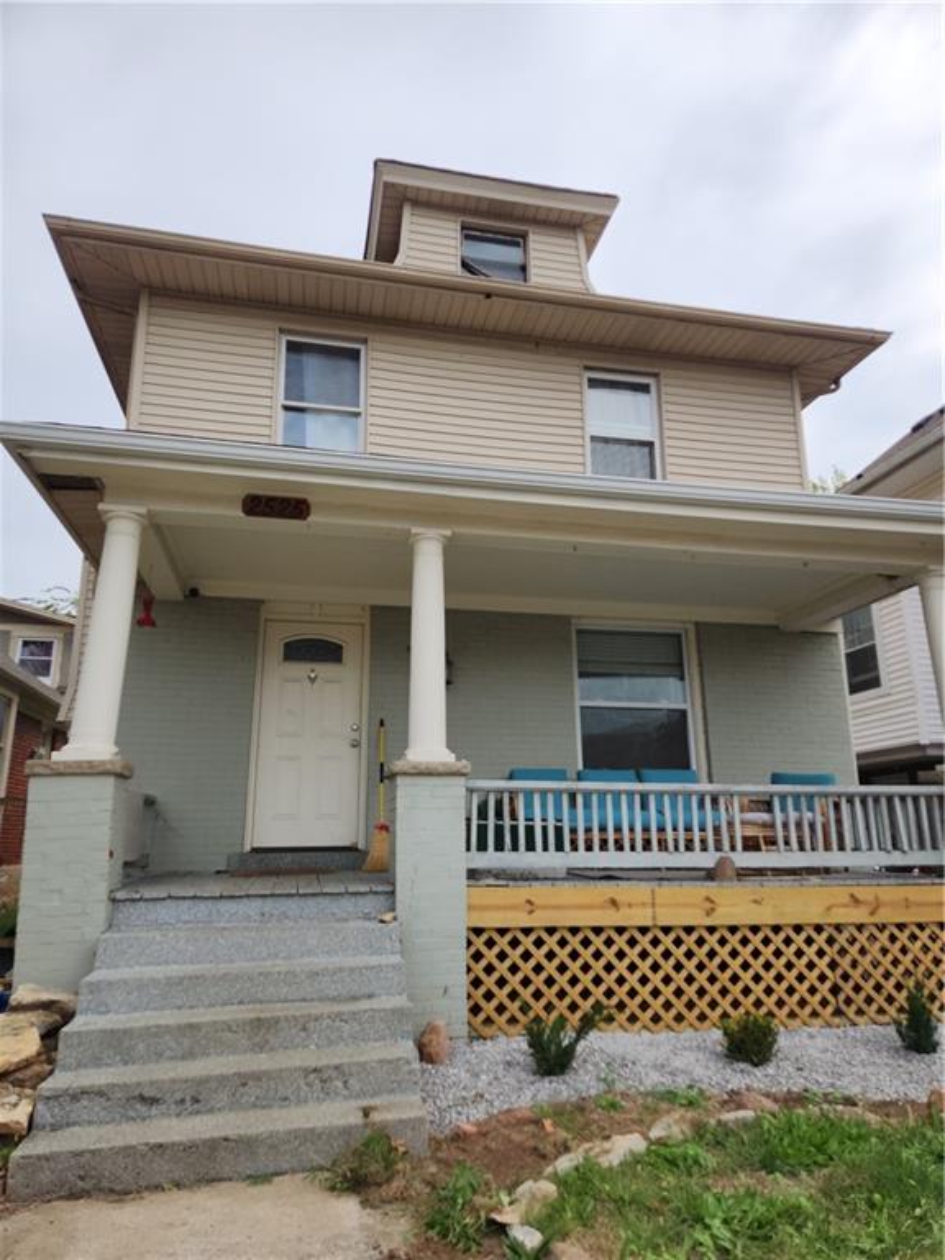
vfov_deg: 73.9
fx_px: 837
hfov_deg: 58.9
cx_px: 472
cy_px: 630
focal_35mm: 23
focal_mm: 5.4
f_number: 1.8
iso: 20
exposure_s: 1/1884
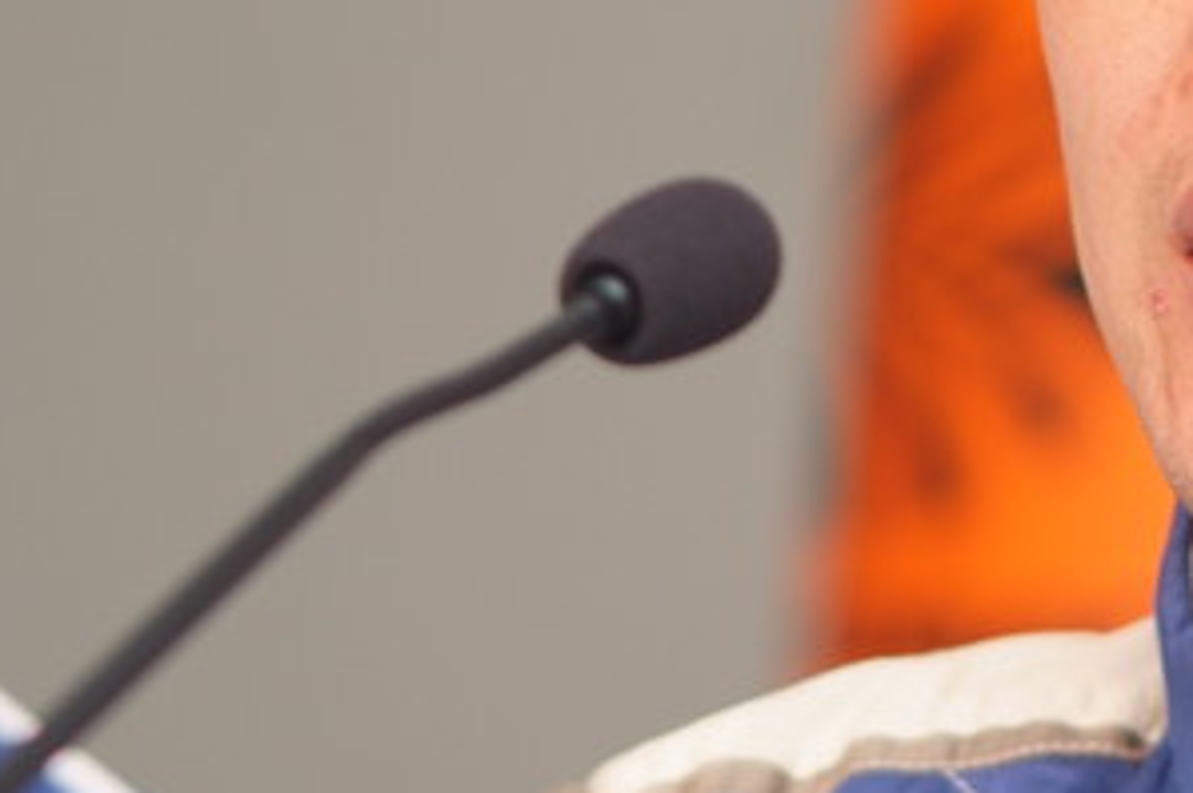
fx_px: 21616
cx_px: 1393
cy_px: 0
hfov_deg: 3.2
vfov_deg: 2.1
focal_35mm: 653
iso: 400
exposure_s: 1/125
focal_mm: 180
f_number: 2.8
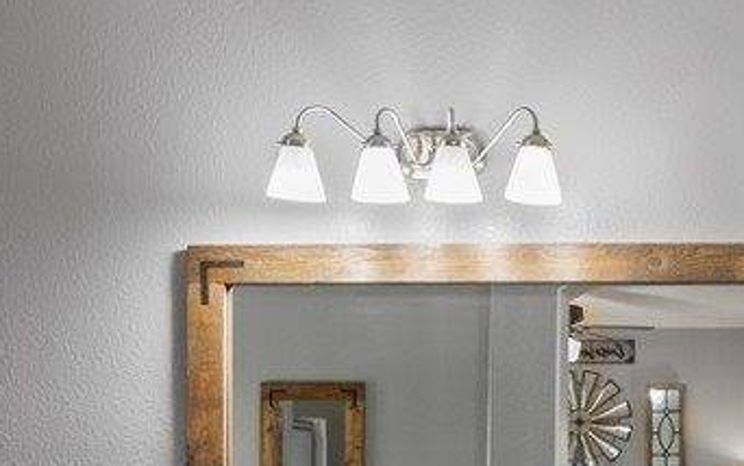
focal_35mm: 58
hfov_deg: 32.2
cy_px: 567
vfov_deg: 20.8
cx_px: 751
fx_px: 1176
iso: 100
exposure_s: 1/4
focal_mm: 19
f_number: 8
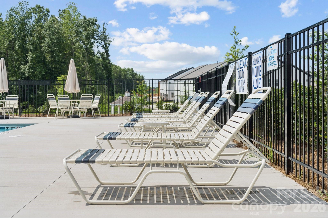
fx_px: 364
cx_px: 164
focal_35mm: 40
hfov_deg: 48.5
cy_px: 109
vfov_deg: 33.4
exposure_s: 1/1250
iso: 100
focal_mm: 40
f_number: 5
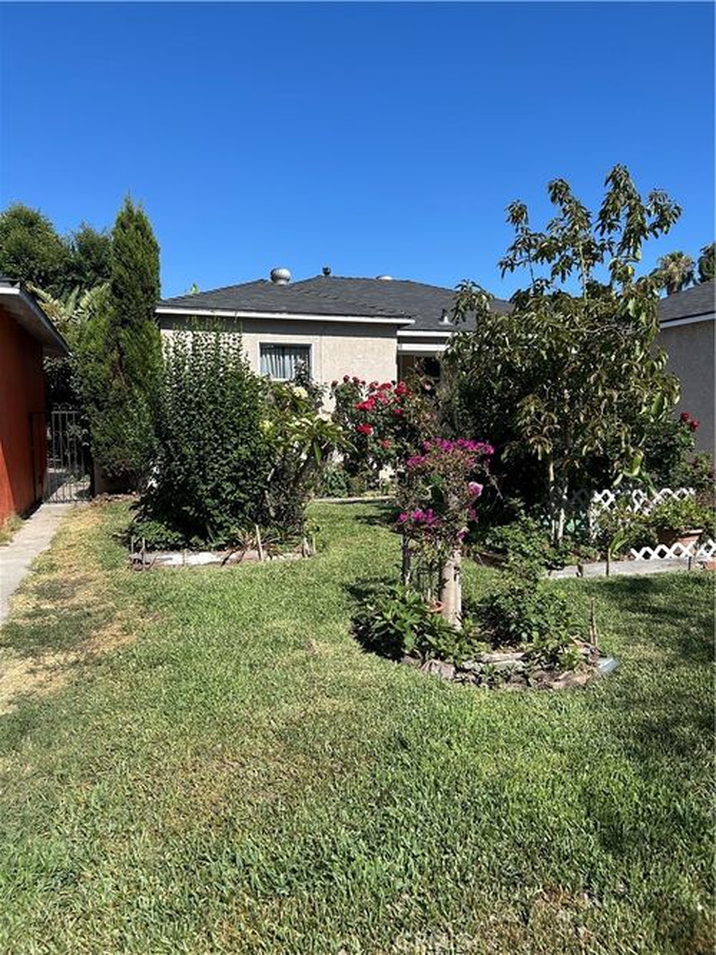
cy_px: 478
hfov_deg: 53.0
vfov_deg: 67.3
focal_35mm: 26
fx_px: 717
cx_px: 358
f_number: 1.5
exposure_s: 1/3257
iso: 50
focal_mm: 5.7
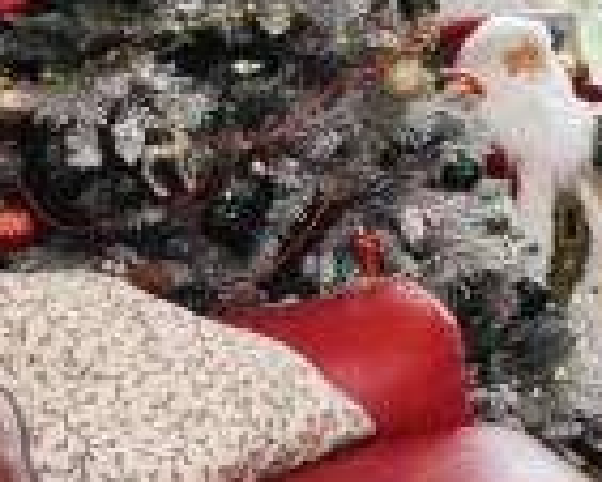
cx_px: 1691
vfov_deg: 14.6
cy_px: -87
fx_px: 1819
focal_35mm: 102
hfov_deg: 12.0
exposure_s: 1/30
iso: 1250
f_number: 8
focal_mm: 10
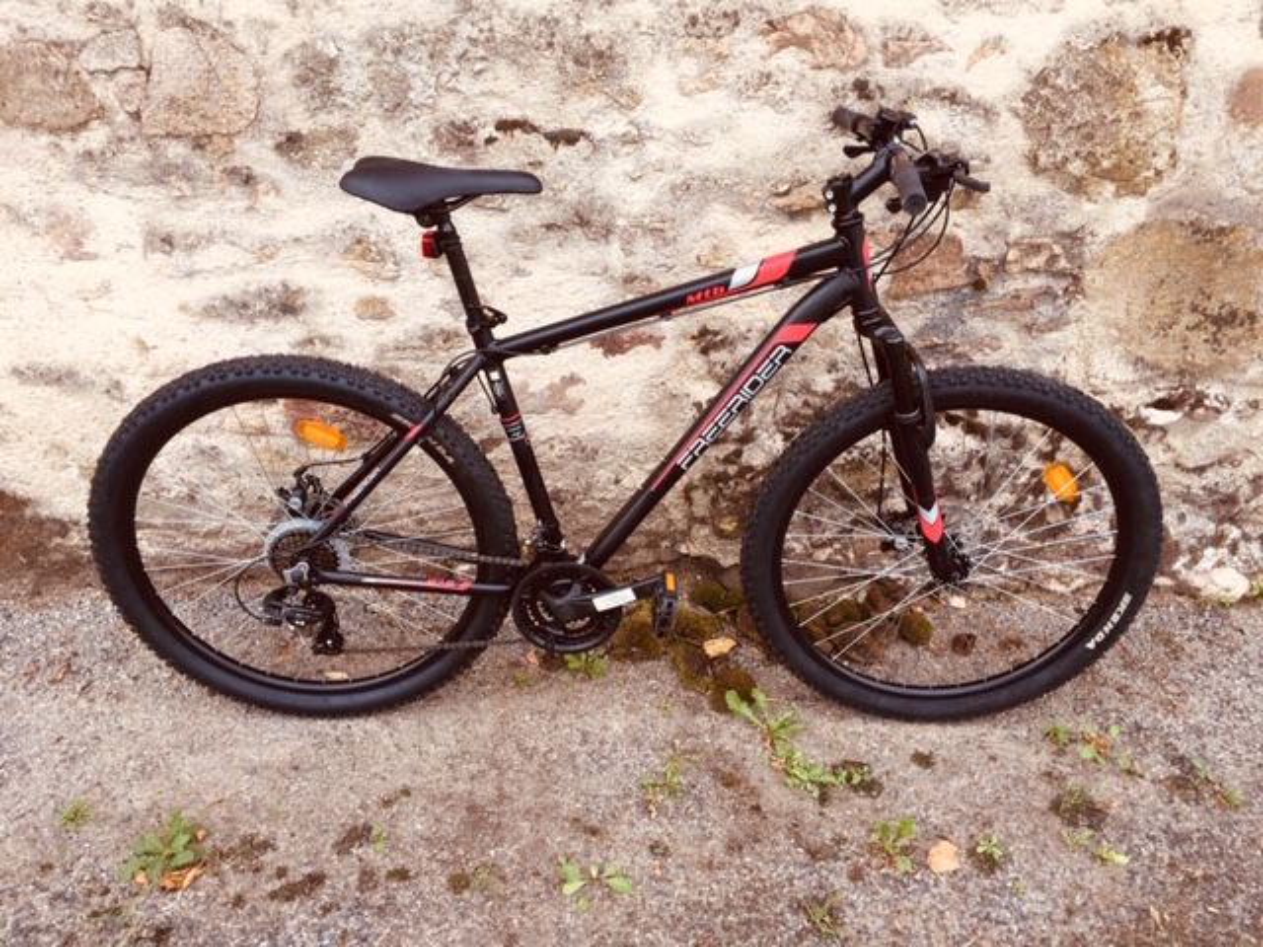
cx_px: 632
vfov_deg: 48.2
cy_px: 474
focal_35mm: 29
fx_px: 1058
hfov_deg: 61.7
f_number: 2.2
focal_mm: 4.15
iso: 32
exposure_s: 1/146
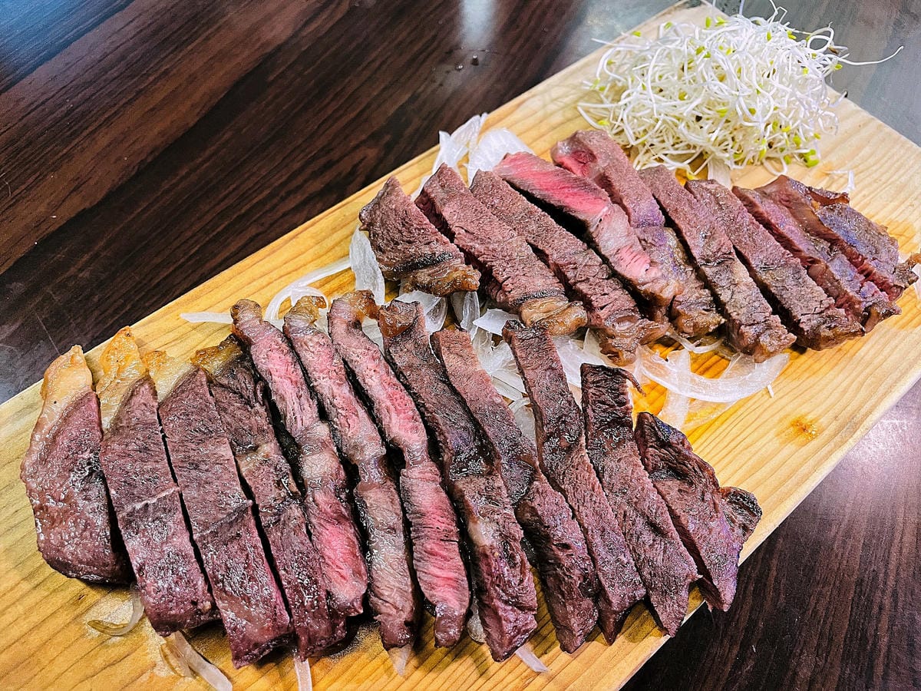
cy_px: 346
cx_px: 460
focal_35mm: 26
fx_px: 692
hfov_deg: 67.3
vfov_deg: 53.1
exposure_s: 1/40
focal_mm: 4.2
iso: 320
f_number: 1.6
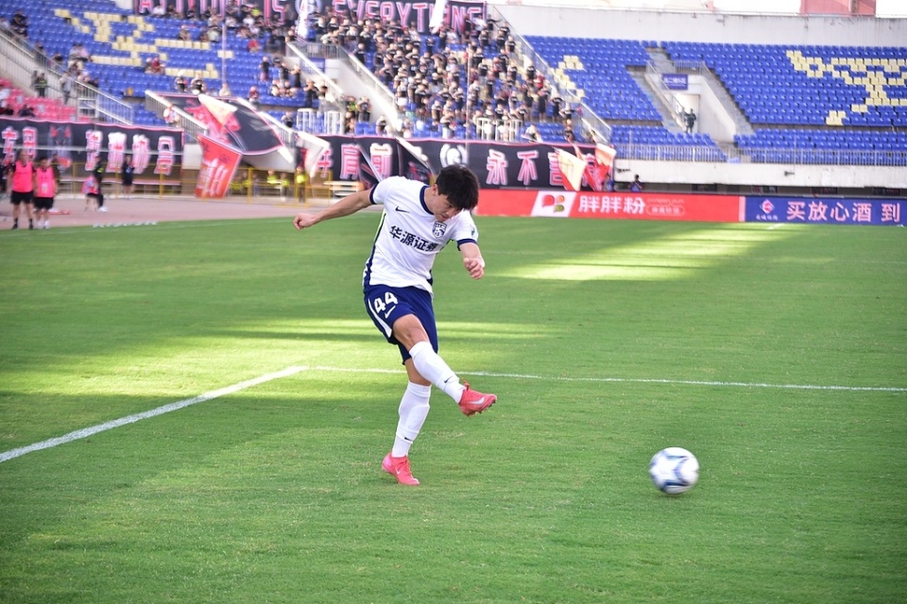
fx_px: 2822
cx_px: 454
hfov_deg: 18.3
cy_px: 302
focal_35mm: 112
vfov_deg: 12.2
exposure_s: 1/800
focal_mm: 112
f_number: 4.5
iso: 1250
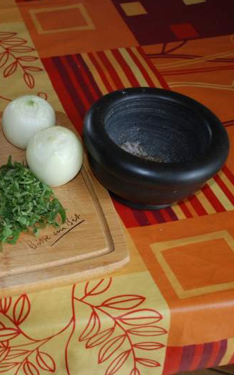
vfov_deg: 34.0
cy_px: 186
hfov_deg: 20.8
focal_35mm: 60
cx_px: -9
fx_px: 612
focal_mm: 26
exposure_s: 1/60
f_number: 4
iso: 400
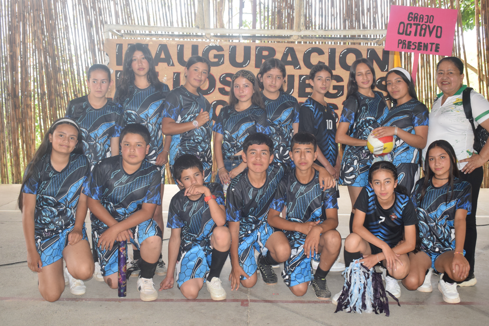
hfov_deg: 44.9
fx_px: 591
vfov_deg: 30.8
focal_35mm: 44
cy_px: 157
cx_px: 249
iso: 800
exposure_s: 1/100
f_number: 5
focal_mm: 27
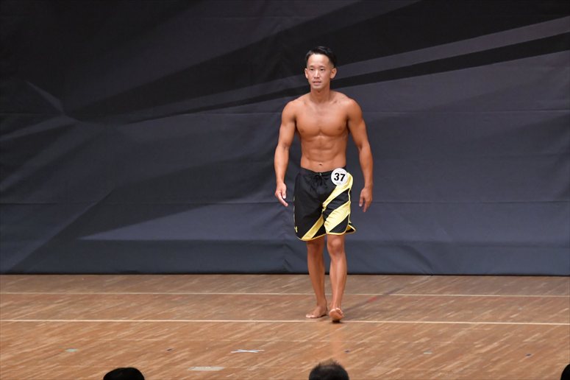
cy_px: 190
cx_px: 285
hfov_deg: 7.2
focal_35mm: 285
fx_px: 4510
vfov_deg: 4.8
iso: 6400
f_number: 5.6
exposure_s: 1/400
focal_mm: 190
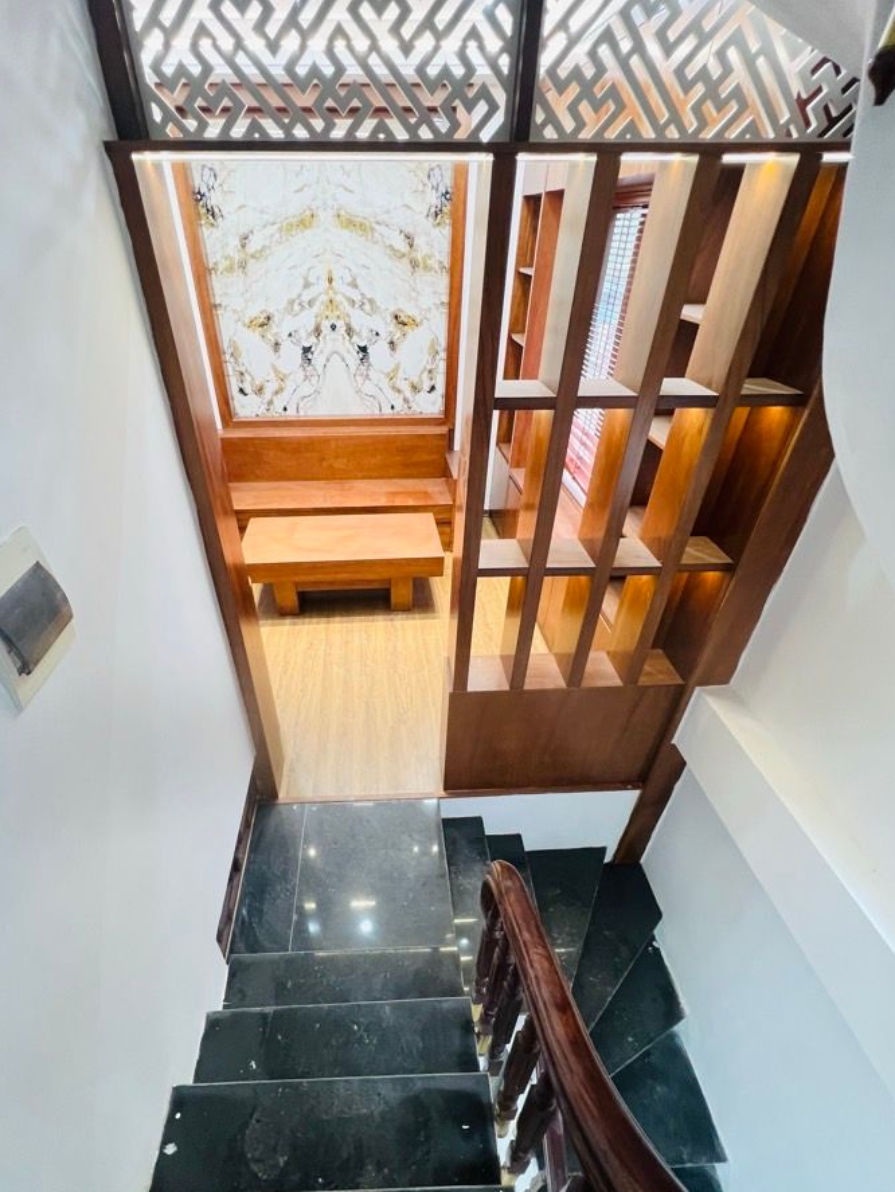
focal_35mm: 15
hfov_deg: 81.6
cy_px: 665
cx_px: 407
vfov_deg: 97.7
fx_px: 517
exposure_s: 1/50
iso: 200
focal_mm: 1.57
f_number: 1.8
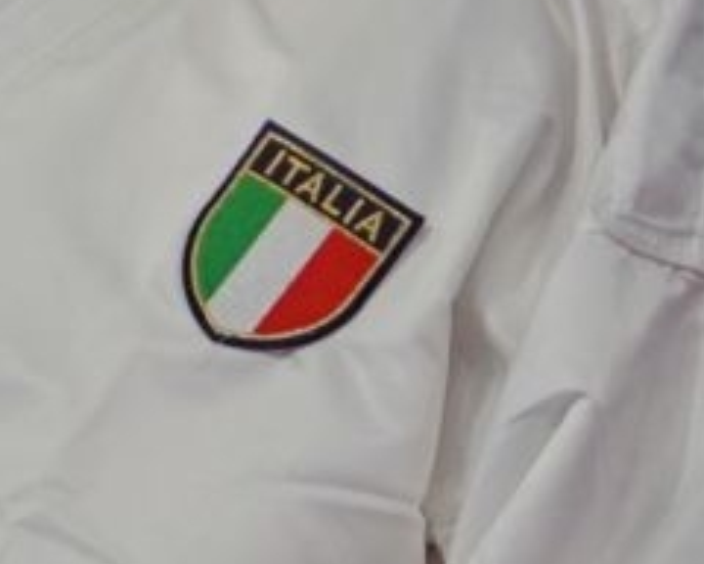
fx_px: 36608
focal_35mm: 1757
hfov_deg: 1.1
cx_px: 364
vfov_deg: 0.9
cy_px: 24
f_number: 2.8
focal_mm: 167
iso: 800
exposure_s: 1/1000
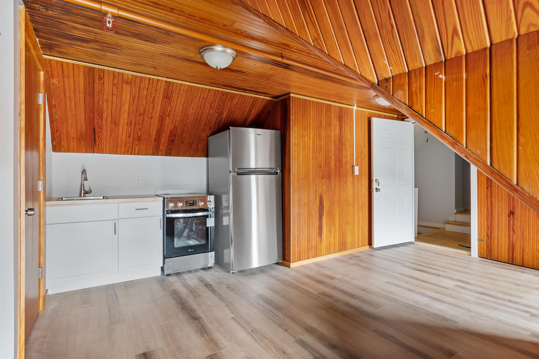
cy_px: 180
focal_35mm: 18
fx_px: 269
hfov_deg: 90.0
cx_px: 270
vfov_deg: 67.4
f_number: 8
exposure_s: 2
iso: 100
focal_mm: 12
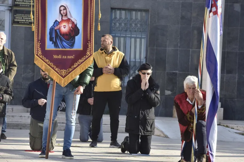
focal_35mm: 200
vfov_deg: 6.9
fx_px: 1355
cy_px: 81
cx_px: 122
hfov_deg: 10.3
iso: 320
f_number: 10
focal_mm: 200
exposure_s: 1/320
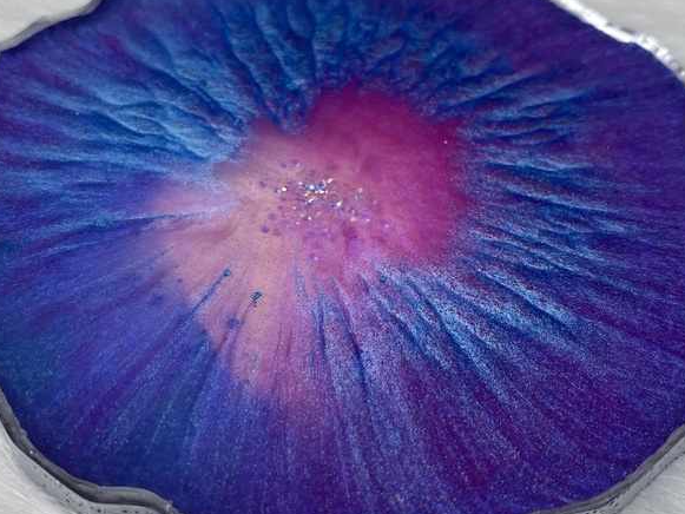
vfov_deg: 32.2
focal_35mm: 45
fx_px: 891
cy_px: 230
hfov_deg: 42.0
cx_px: 313
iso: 32
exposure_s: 1/271
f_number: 1.8
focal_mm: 4.25
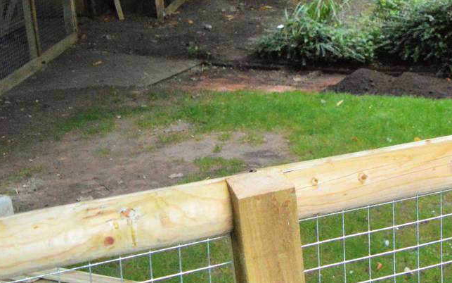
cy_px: 2
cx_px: 425
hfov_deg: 26.1
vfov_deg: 16.8
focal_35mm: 76
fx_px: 936
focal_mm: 20
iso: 6400
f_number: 3.5
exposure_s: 1/4000
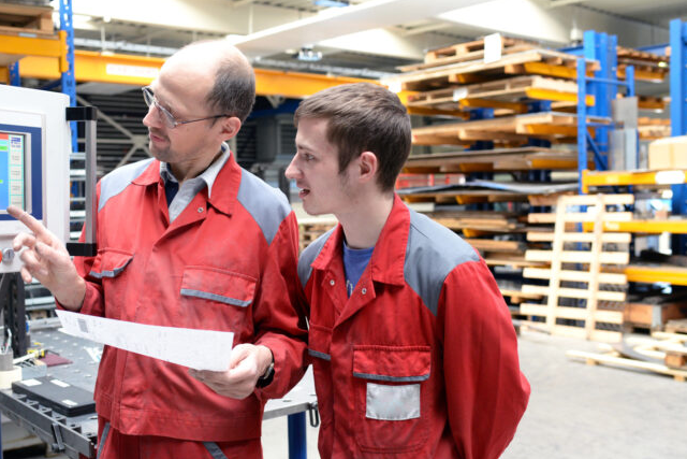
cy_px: 231
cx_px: 307
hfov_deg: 46.3
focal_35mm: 42
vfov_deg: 31.9
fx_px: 802
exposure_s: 1/160
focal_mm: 35
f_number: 3.5
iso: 1600
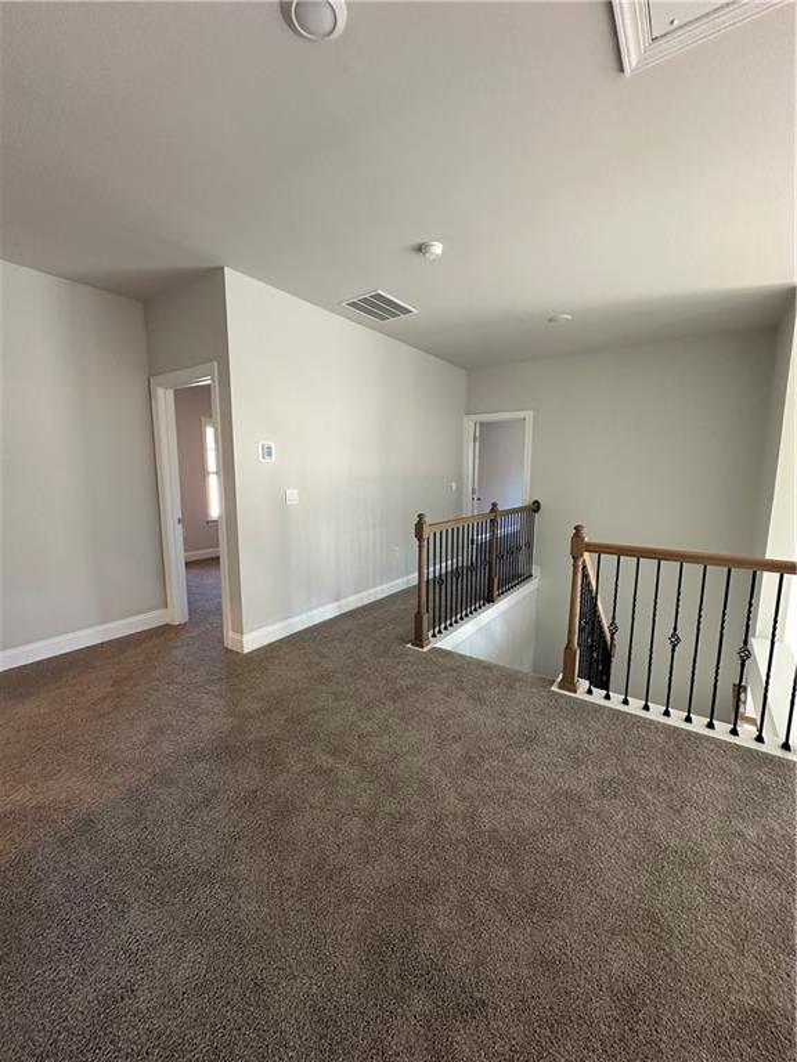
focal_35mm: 14
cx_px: 398
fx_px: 430
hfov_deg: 85.7
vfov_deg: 102.1
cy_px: 531
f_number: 2.2
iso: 160
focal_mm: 2.22
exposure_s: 1/60
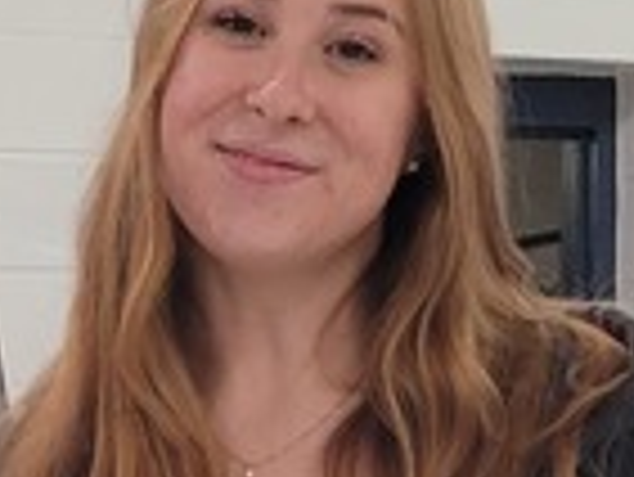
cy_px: 1233
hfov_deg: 10.3
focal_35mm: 189
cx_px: -108
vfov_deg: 7.3
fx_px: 3465
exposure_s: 1/60
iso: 250
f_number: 1.8
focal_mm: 5.4
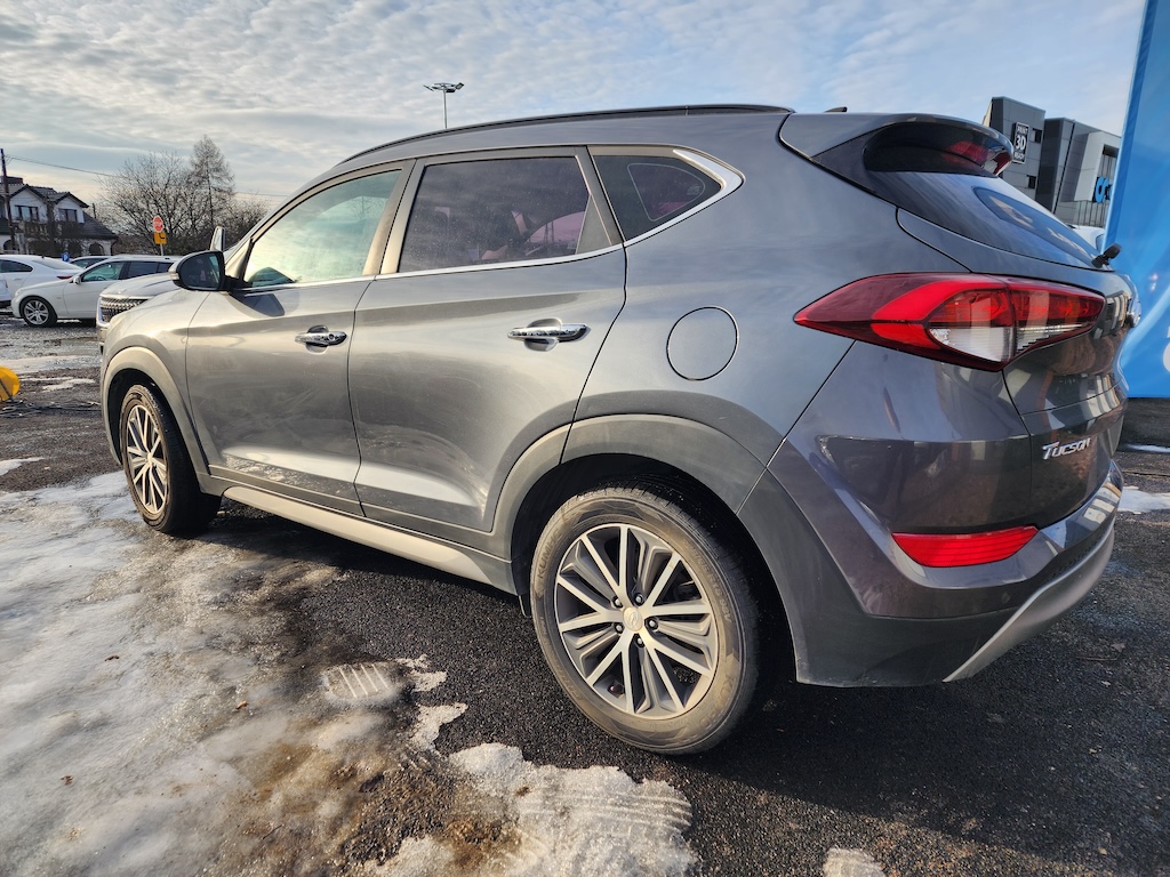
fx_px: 777
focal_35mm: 23
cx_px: 585
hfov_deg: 73.9
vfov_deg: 58.9
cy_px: 438
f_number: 1.8
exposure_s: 1/395
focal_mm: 6.4
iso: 12
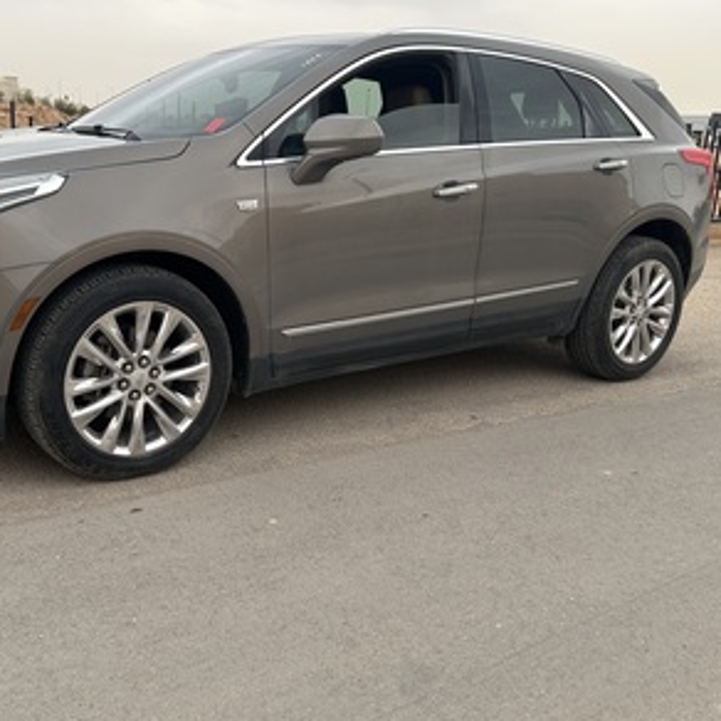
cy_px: 364
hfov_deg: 45.5
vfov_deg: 46.0
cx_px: 253
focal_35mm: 36
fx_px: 848
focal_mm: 5.7
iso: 50
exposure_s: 1/2008
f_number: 1.5
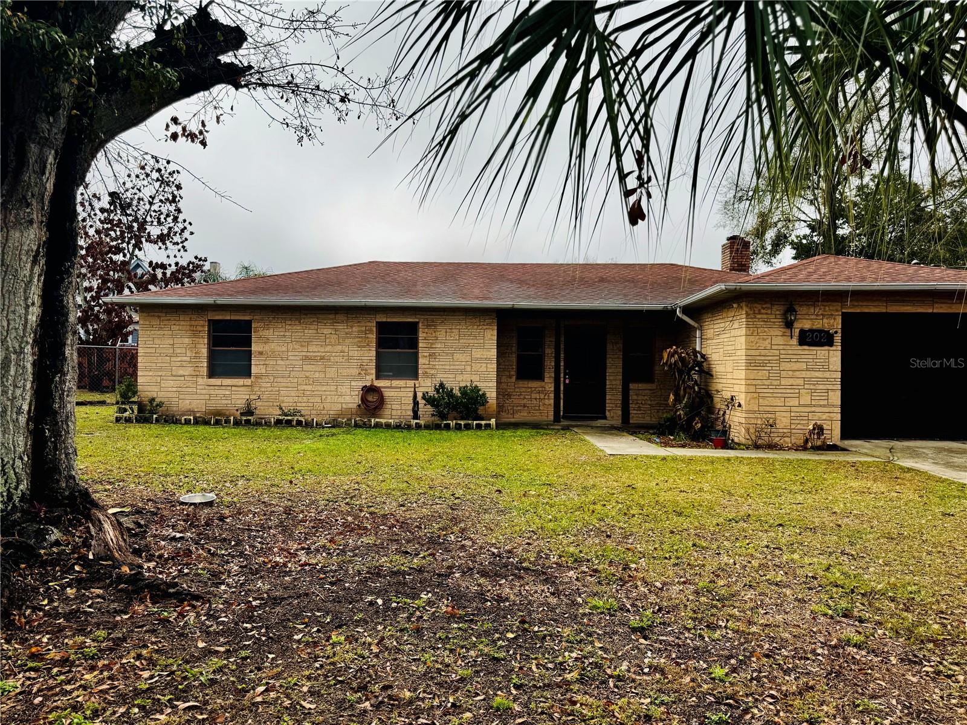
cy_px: 362
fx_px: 670
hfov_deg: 71.6
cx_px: 484
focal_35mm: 24
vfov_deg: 56.8
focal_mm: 6.76
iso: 80
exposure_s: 1/7092
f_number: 1.78
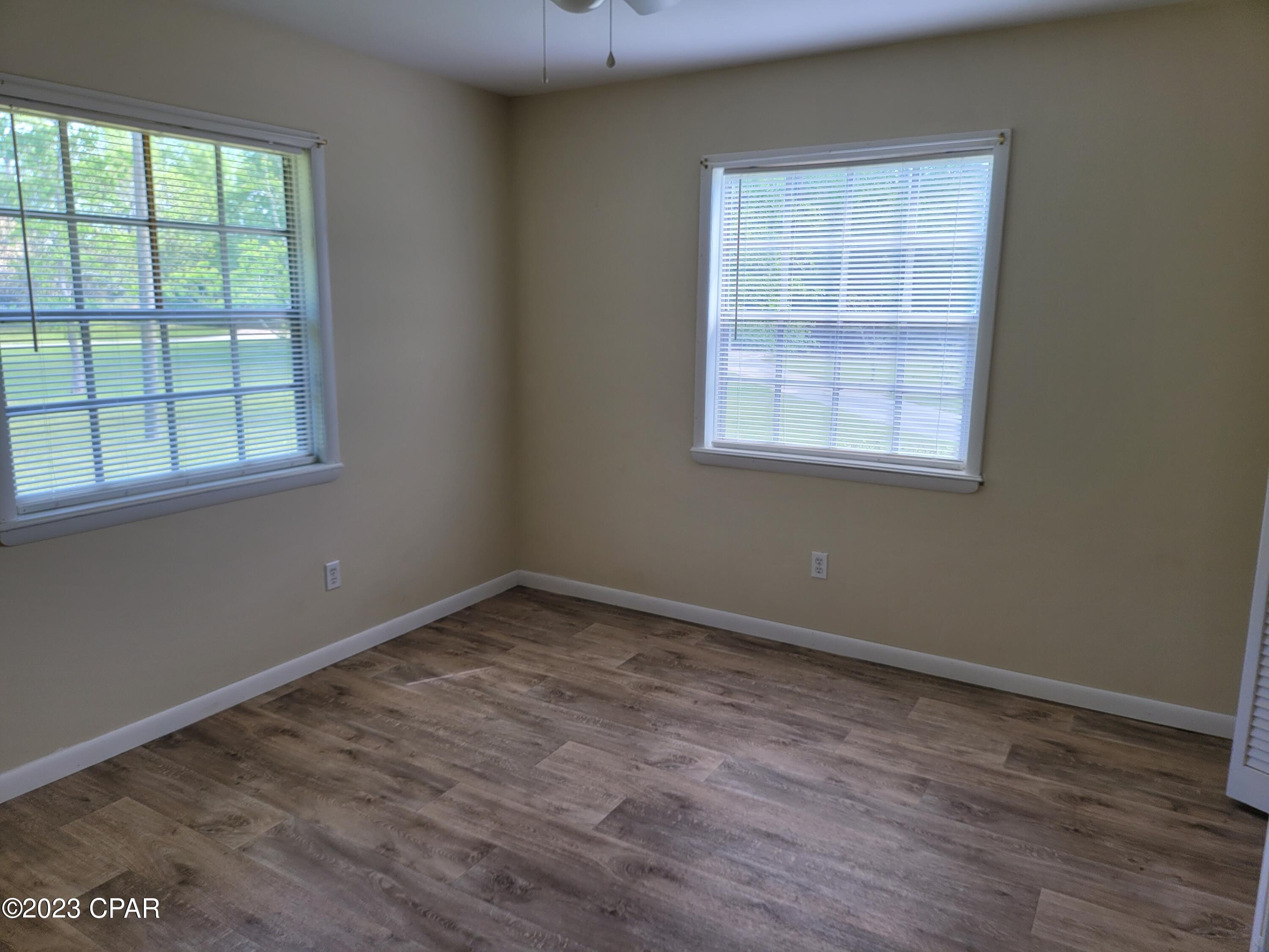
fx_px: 953
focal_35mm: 26
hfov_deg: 67.3
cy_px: 476
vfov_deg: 53.1
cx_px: 634
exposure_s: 1/173
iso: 40
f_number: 1.8
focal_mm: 5
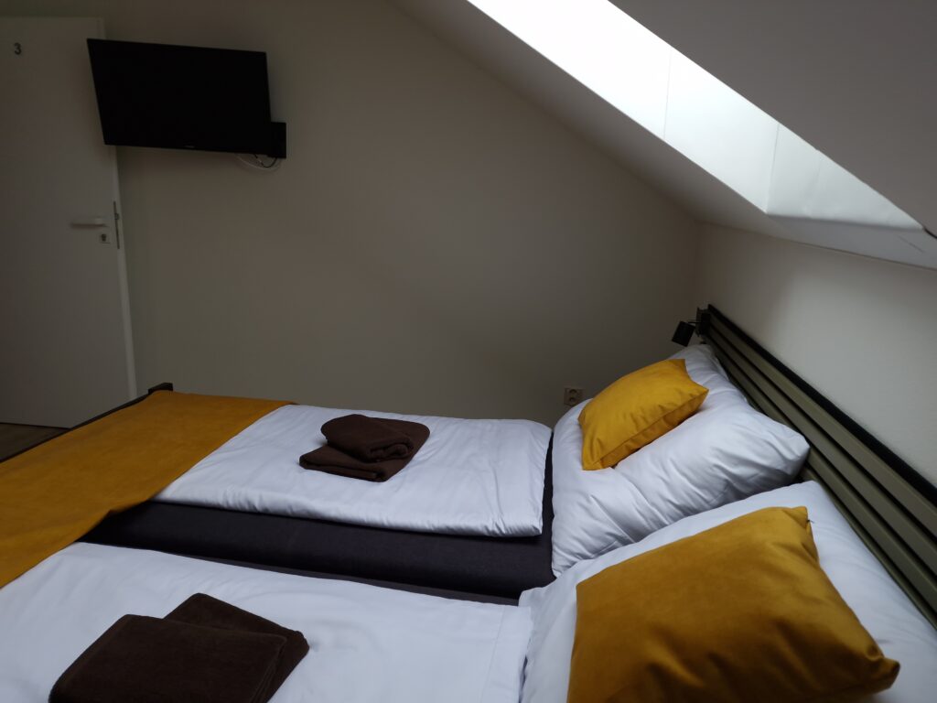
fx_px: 623
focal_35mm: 23
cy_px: 352
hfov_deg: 73.9
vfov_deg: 58.9
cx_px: 468
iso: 50
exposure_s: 1/100
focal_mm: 6.4
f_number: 1.8
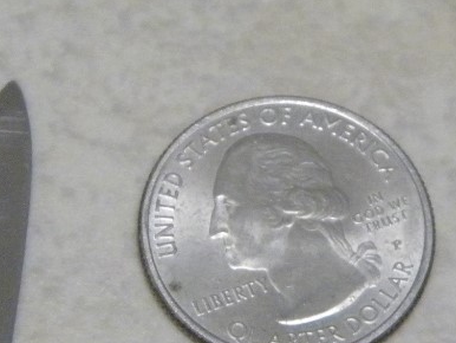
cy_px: 266
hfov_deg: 7.3
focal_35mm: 272
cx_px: 337
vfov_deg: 5.5
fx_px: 3585
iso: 800
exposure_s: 1/47.4
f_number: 4.7
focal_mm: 19
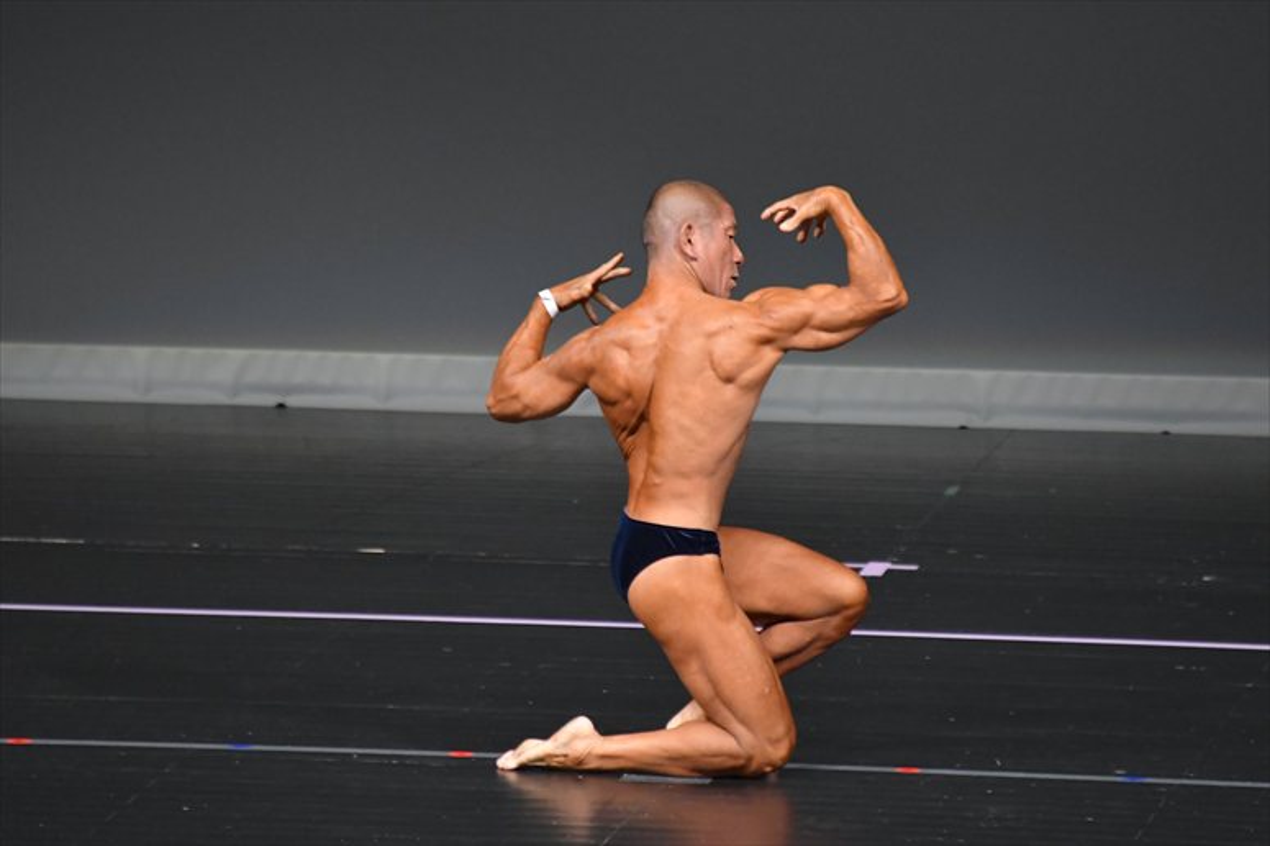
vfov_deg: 3.1
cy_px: 423
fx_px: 15867
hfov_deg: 4.6
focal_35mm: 450
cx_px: 635
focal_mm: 300
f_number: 5.6
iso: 4000
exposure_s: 1/400
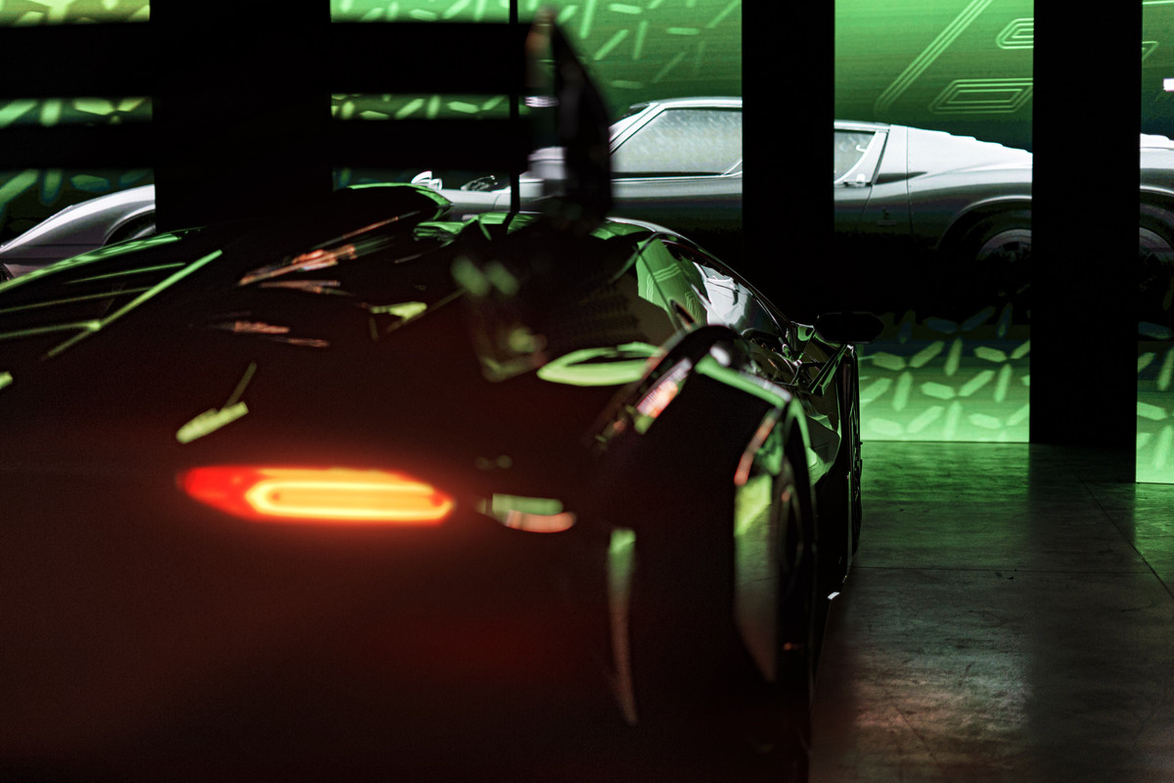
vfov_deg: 27.0
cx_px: 587
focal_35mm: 50
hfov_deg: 39.6
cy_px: 392
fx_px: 1630
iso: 640
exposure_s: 1/125
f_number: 1.8
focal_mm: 50
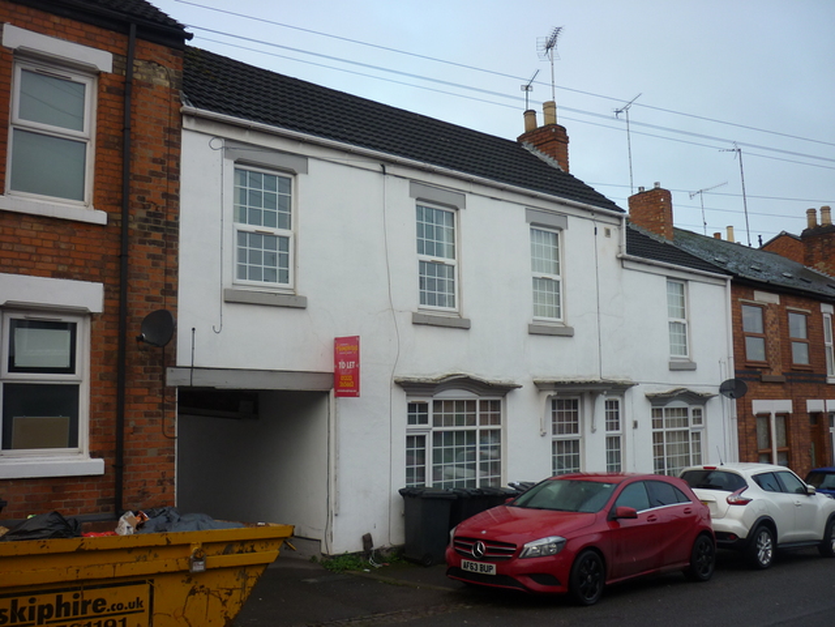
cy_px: 314
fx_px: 796
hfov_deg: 55.4
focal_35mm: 33
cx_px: 418
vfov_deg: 42.9
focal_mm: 5.5
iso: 80
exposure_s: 1/125
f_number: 2.8
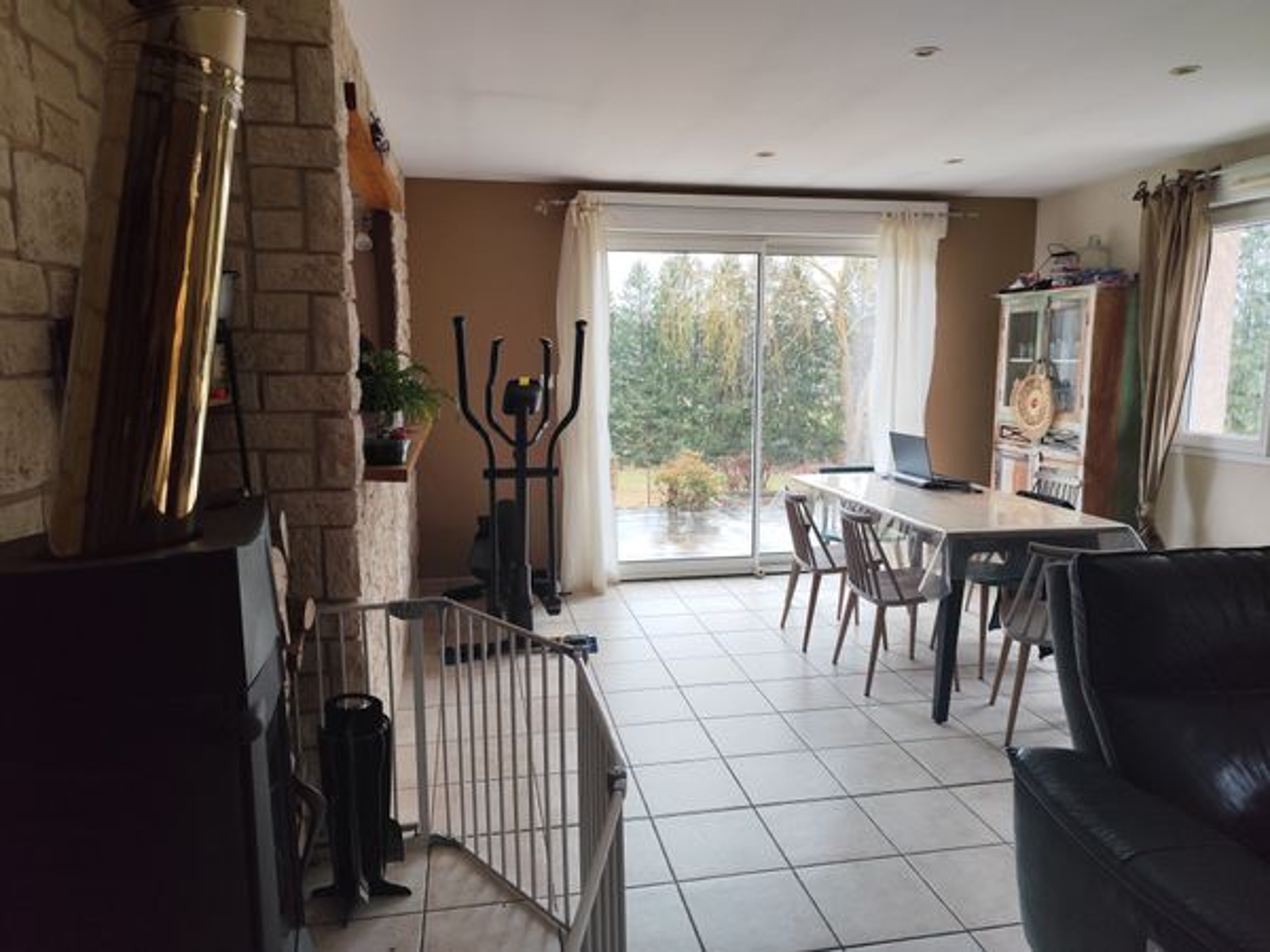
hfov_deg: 73.9
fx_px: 844
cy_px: 476
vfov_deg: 58.9
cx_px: 635
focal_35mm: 23
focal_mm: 6.19
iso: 200
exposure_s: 1/50
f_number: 1.65
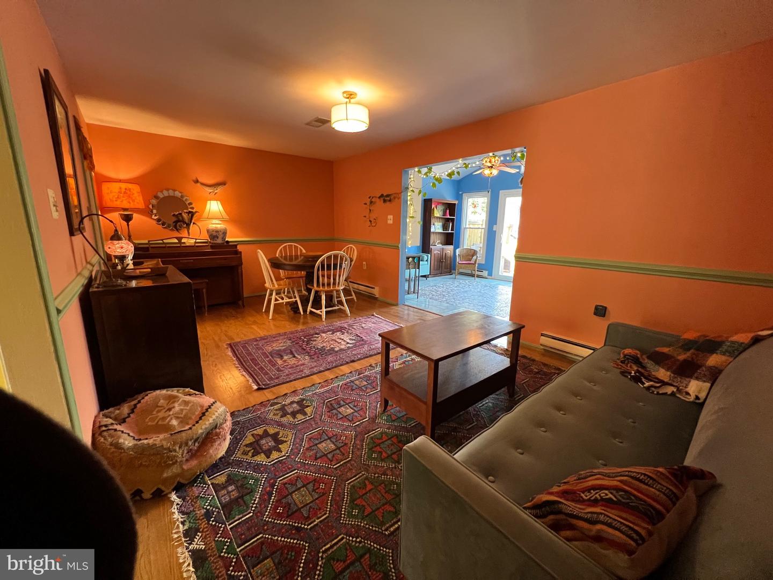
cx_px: 386
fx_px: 290
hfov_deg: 106.2
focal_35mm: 13
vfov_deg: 89.9
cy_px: 290
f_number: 1.8
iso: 500
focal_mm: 1.57
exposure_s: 1/60
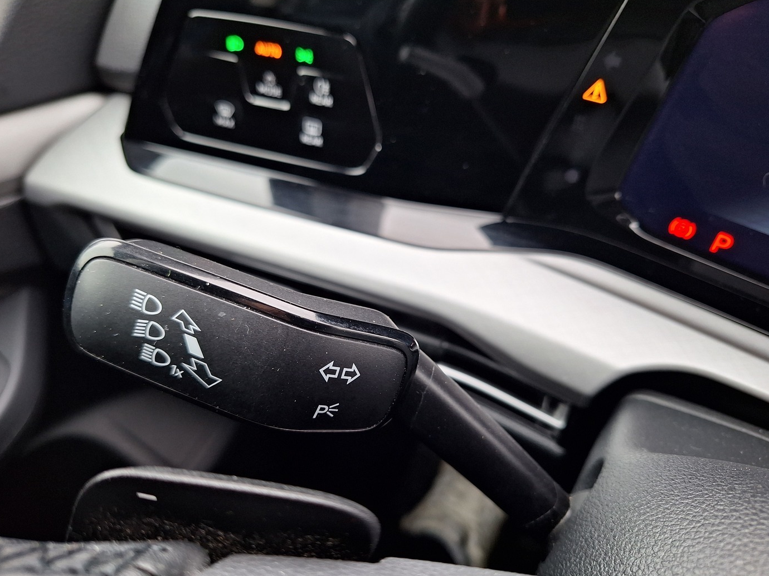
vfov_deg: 56.8
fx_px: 533
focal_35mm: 24
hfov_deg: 71.6
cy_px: 298
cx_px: 378
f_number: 1.8
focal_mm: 5.54
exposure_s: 1/50
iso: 80
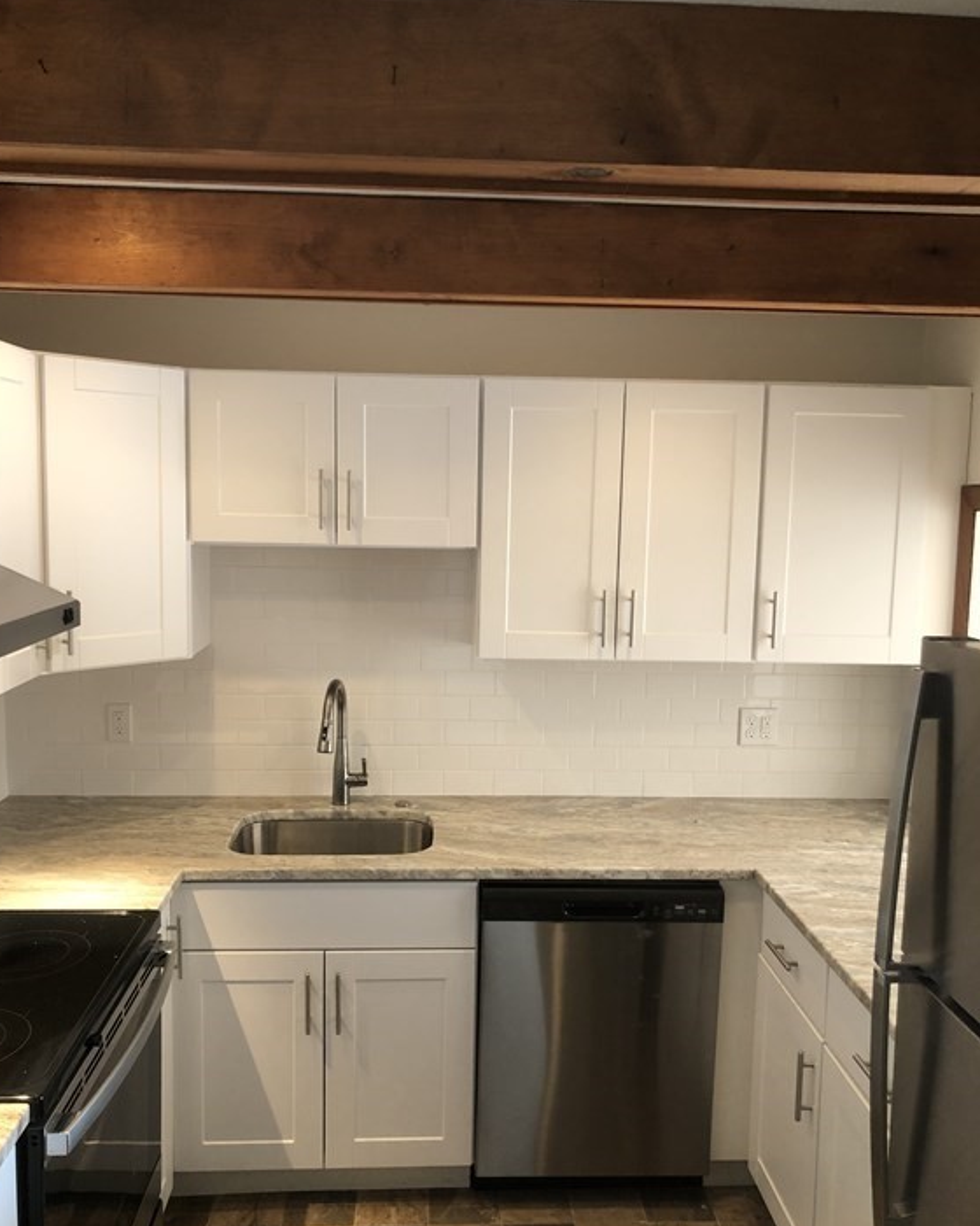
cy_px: 629
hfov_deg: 48.5
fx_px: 1088
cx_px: 478
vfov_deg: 58.8
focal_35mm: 30
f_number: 1.8
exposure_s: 1/30
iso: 32
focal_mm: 3.99
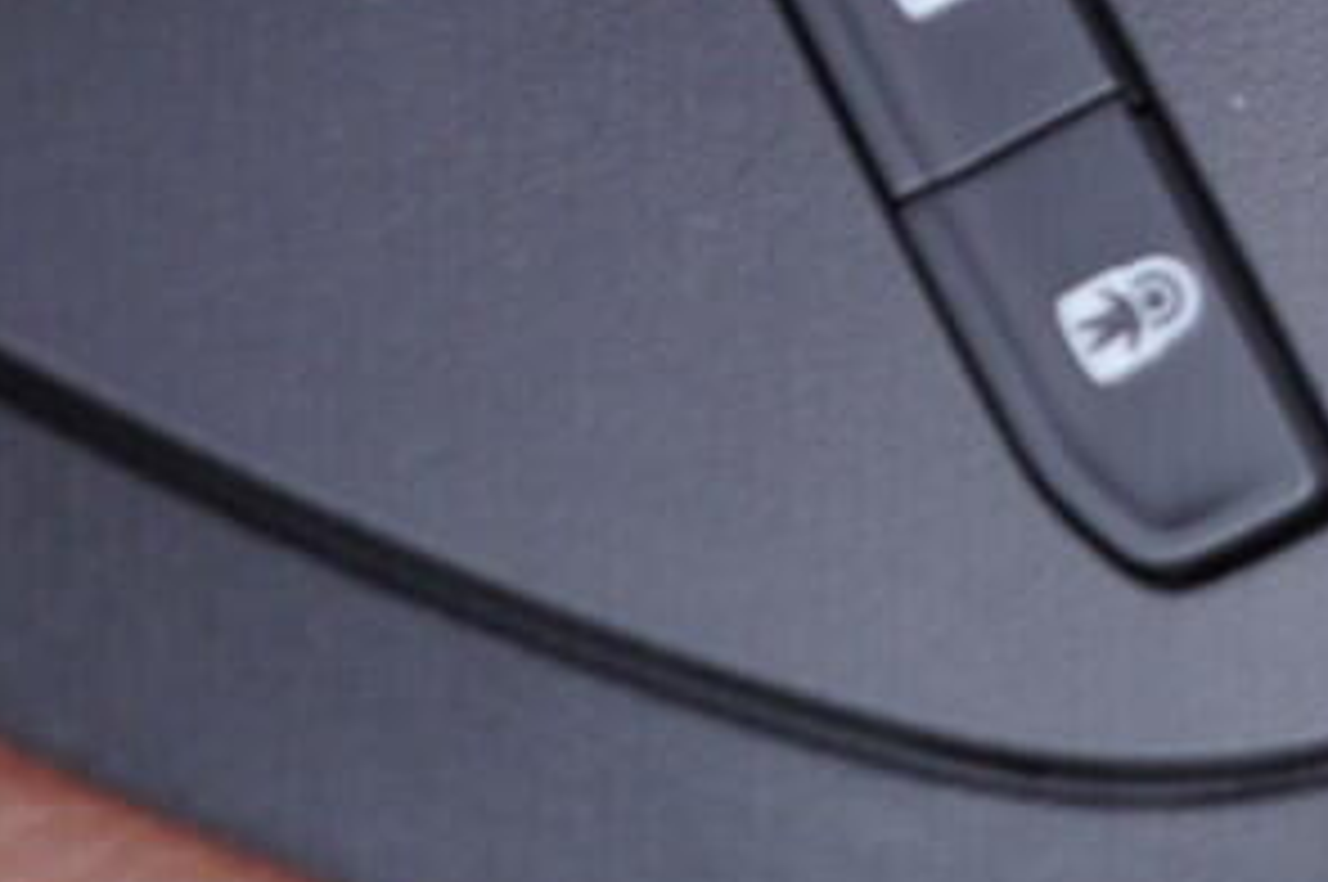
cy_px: -850
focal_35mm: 176
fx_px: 6485
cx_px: 2575
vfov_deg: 7.5
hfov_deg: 10.8
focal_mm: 24
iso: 250
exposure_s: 1/40
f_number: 2.8
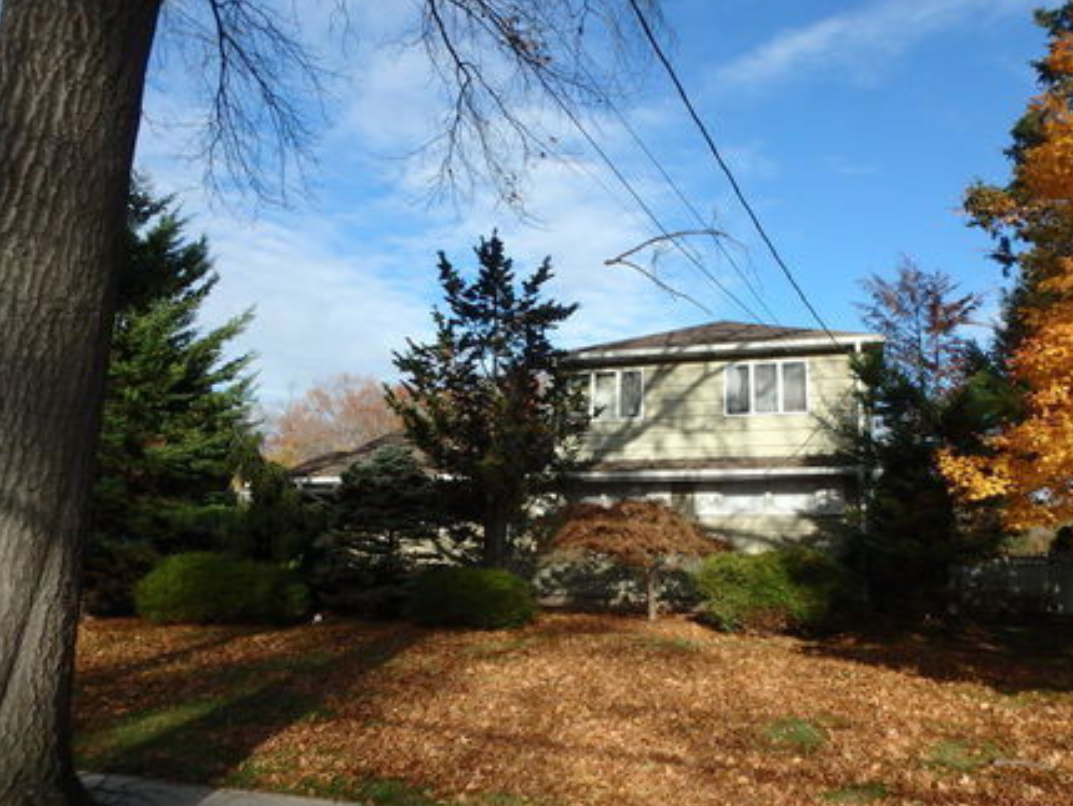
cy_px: 432
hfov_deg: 69.1
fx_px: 775
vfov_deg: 54.9
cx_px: 604
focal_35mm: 25
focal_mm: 3.7
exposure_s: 1/320
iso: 125
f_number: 6
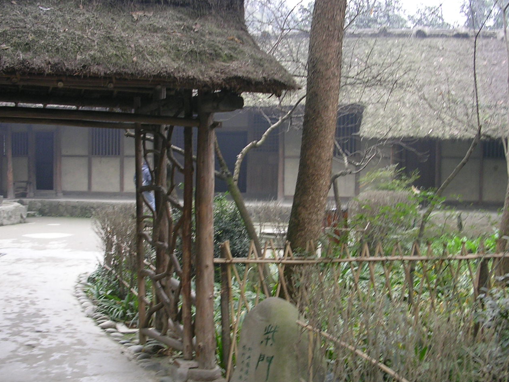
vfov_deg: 30.2
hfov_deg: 39.7
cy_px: 205
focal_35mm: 48
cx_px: 243
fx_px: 706
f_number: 2.8
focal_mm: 5.8
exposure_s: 1/30
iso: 50
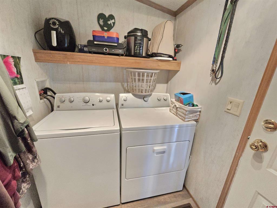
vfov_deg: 89.9
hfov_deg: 106.2
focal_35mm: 13
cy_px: 104
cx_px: 138
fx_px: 104
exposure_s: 1/60
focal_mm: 2.2
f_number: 2.2
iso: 1250
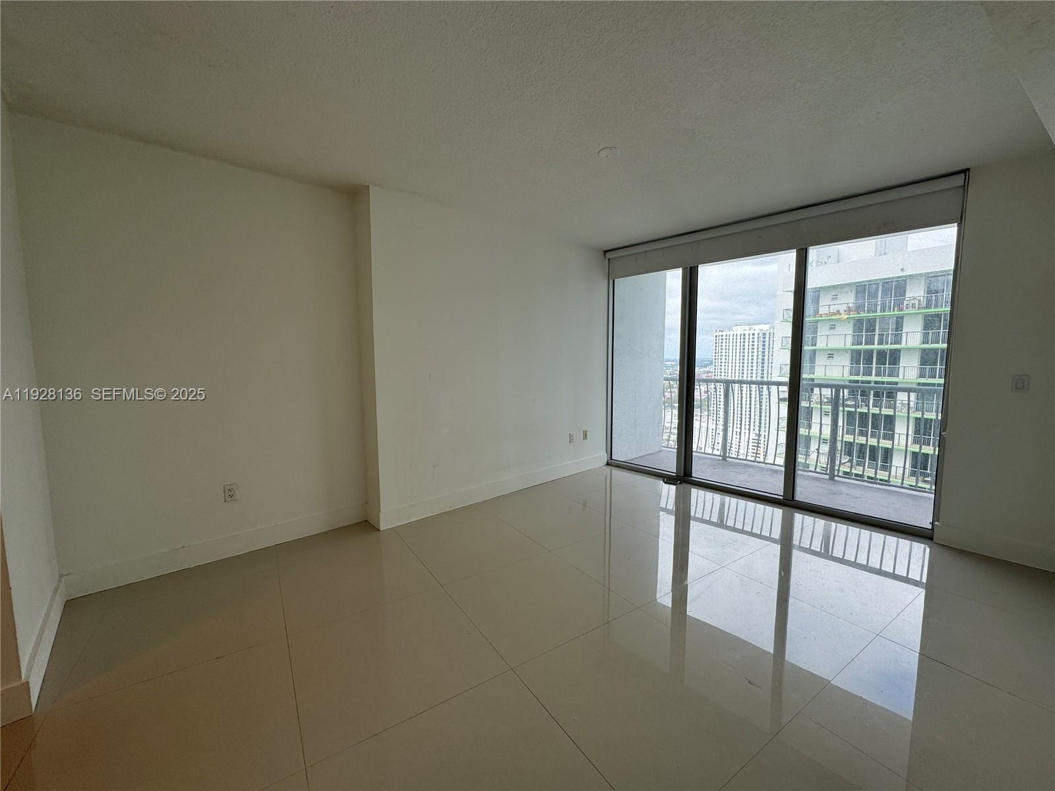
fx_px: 427
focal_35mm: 14
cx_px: 528
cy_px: 396
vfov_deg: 85.7
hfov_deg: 102.1
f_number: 2.2
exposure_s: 1/190
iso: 40
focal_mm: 2.22
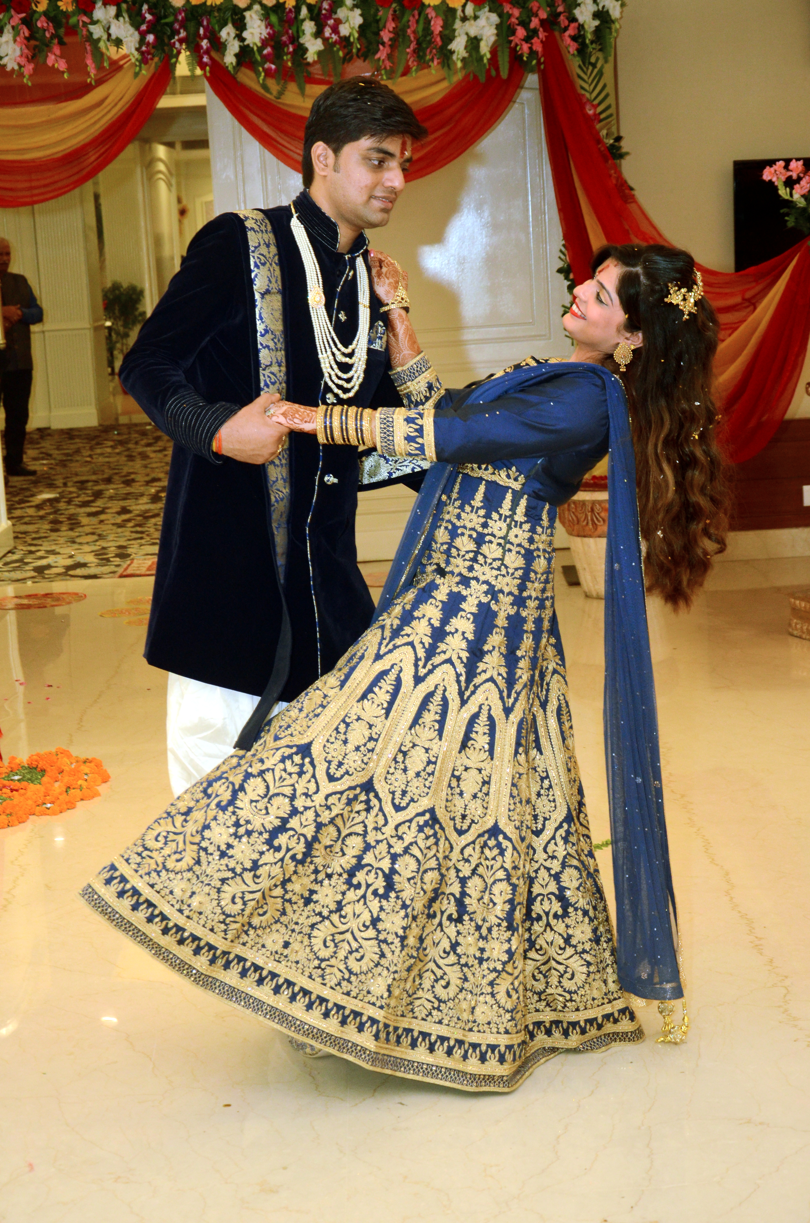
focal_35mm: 63
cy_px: 612
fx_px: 2136
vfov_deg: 32.0
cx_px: 405
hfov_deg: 21.5
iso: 1000
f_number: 5.6
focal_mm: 42
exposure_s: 1/100
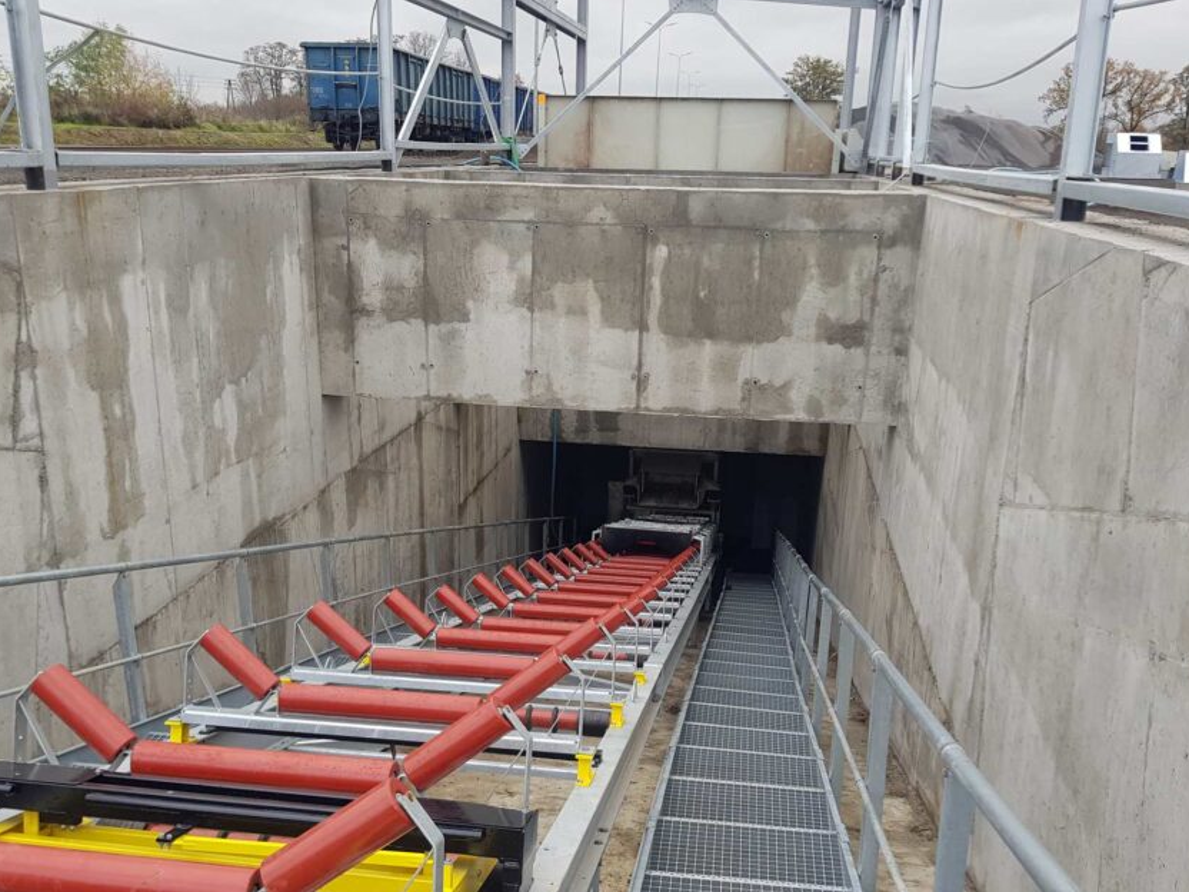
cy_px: 526
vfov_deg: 44.0
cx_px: 610
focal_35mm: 32
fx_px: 1099
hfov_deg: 56.8
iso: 50
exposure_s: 1/100
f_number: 1.7
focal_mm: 4.2
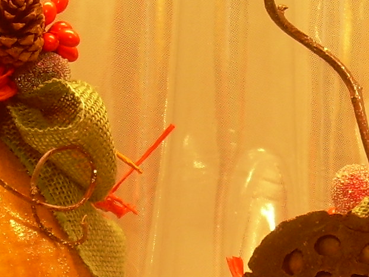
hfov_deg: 14.2
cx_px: 266
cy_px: 276
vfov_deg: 10.6
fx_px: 1482
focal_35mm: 139
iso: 50
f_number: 2.8
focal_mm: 6.3
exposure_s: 1/4.4
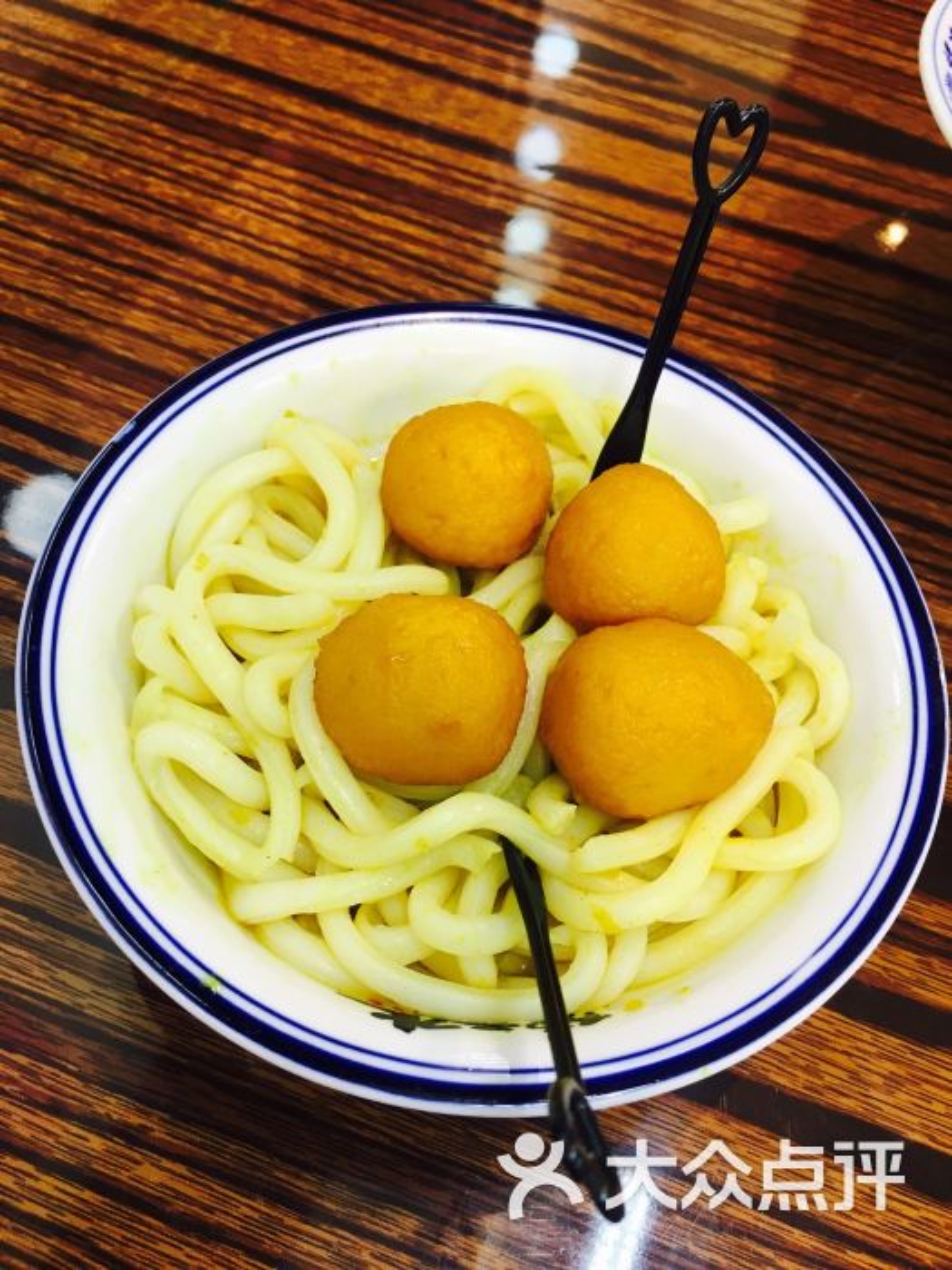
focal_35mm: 29
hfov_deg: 48.2
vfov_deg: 61.7
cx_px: 476
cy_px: 635
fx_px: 1063
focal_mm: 4.15
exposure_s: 1/33
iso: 50
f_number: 2.2
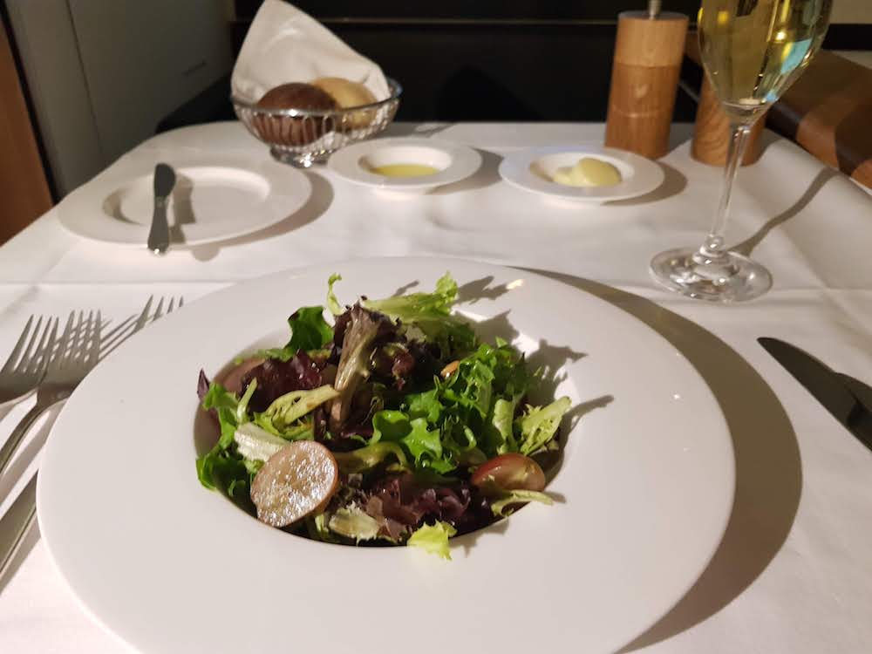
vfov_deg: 53.1
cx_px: 436
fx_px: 655
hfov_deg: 67.3
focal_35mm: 26
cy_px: 327
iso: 320
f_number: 1.7
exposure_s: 1/10
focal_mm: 4.2
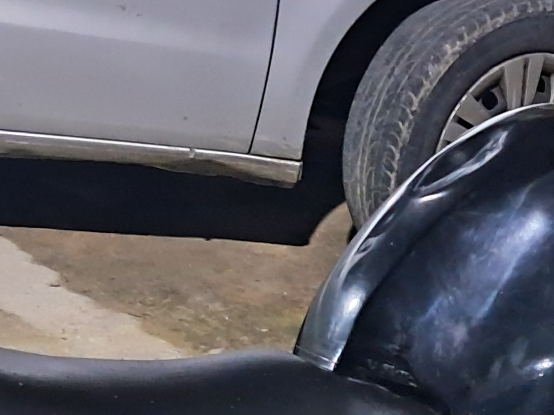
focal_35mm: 116
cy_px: 655
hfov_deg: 16.8
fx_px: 1856
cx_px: 461
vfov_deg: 12.1
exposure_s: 1/11
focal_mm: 4
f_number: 1.8
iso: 1000
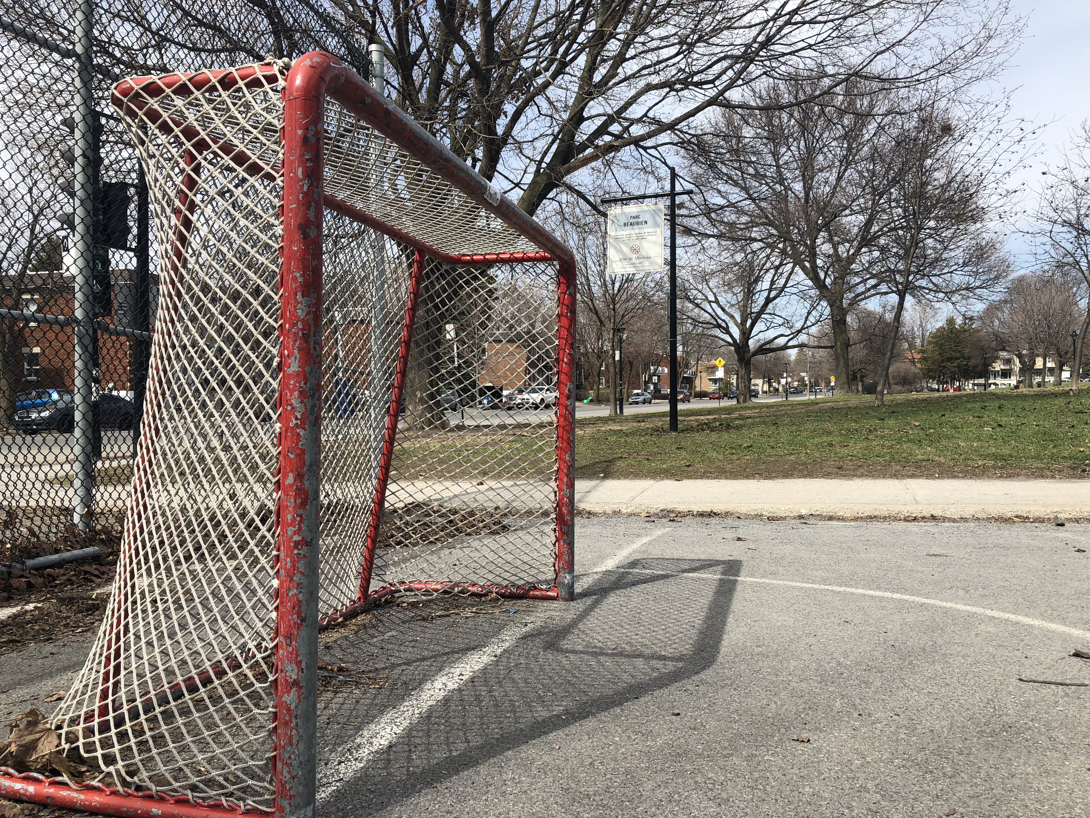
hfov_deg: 63.4
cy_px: 409
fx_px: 882
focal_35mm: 28
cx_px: 545
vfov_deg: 49.7
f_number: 1.8
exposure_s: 1/1600
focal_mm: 3.99
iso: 20
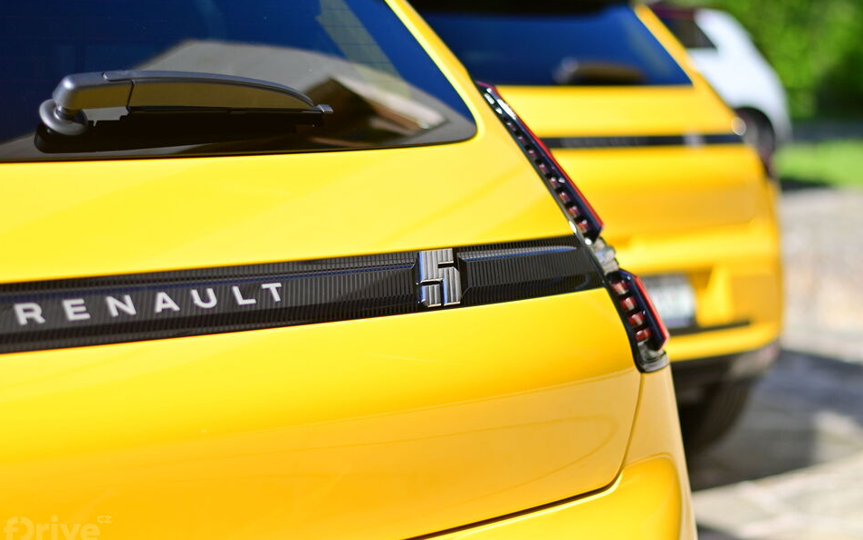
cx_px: 429
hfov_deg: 26.8
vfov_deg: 16.9
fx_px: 1811
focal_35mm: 77
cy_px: 265
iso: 125
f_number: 1.8
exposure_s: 1/4000
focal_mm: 50
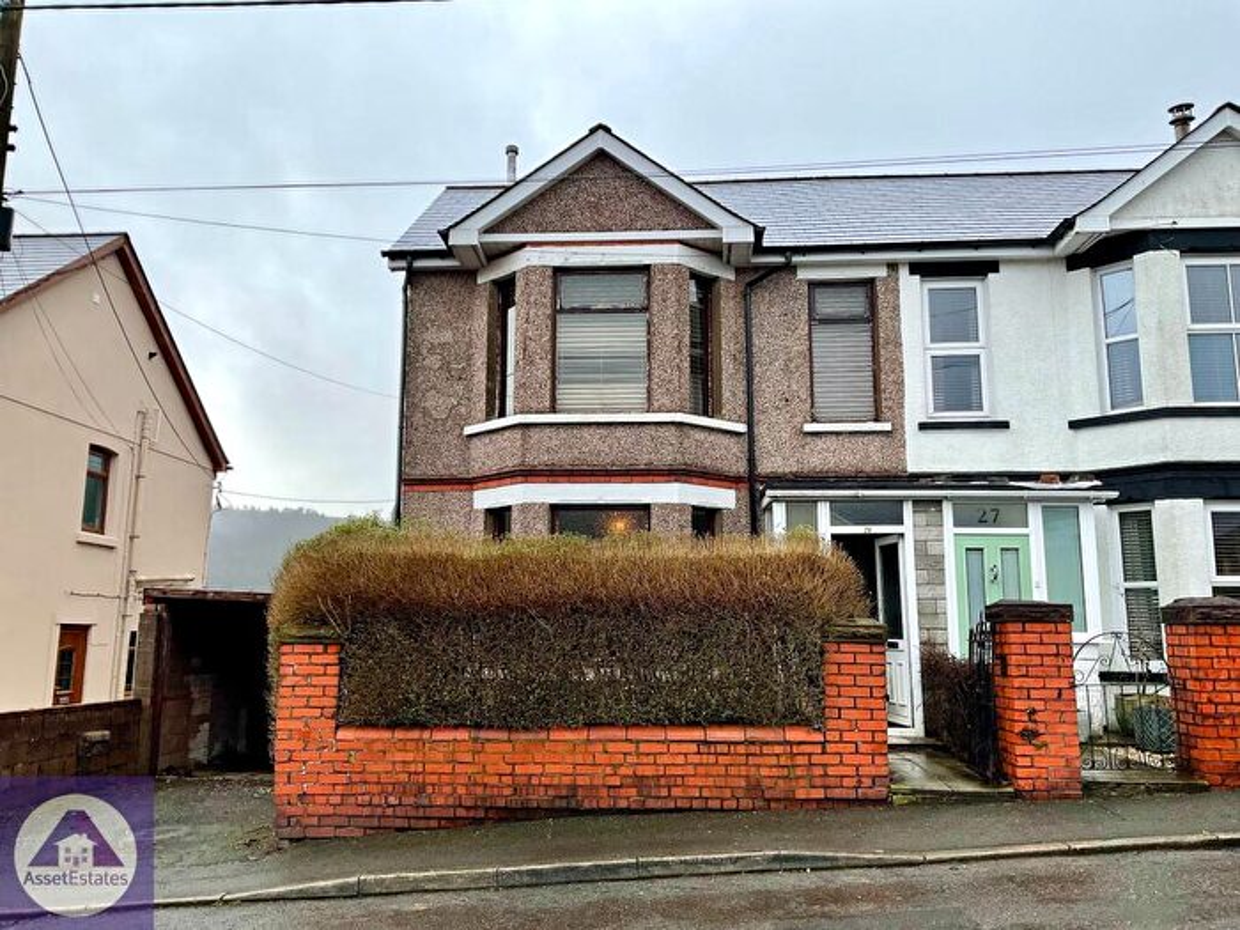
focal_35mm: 29
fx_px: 1039
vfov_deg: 48.2
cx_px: 620
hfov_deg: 61.7
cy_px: 465
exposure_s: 1/657
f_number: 1.8
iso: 16
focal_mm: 3
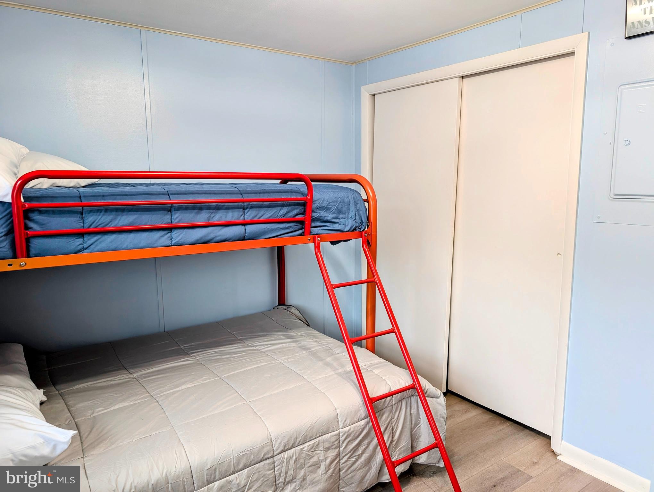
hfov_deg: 71.5
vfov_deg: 56.9
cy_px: 246
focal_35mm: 24
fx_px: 454
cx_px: 327
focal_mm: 6.9
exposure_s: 1/24
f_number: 1.68
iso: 87
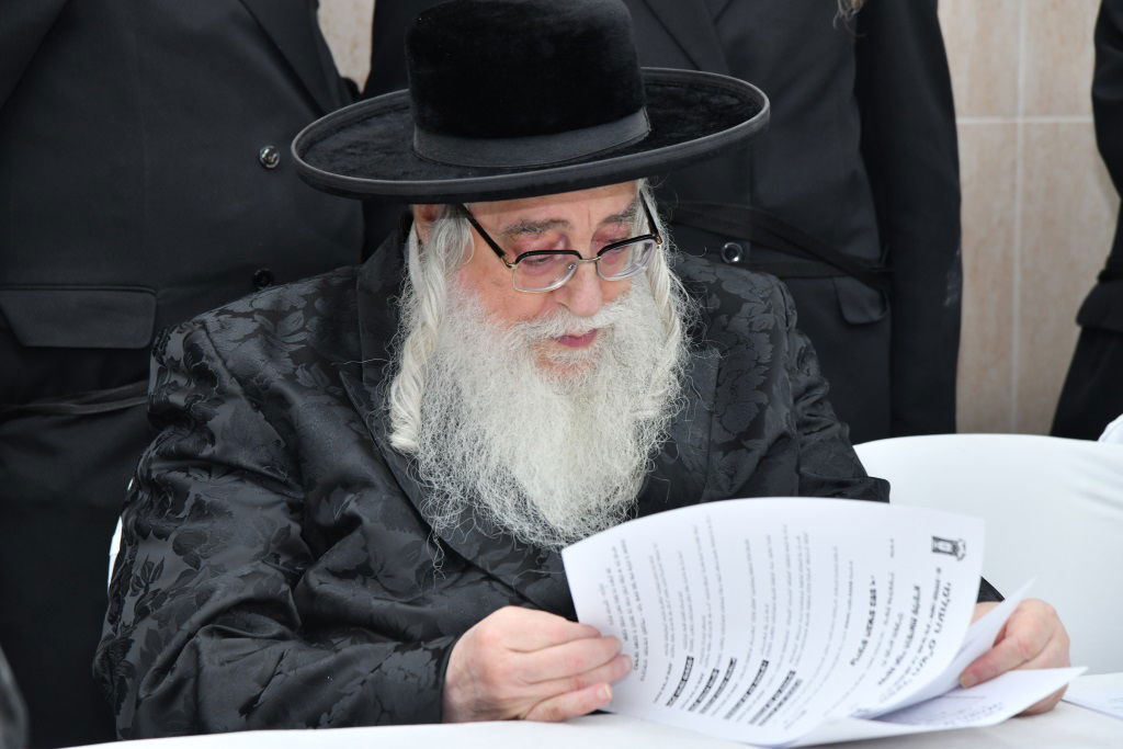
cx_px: 562
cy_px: 374
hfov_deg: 17.1
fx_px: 3744
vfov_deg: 11.4
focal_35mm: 120
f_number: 5.6
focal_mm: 120
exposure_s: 1/100
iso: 800
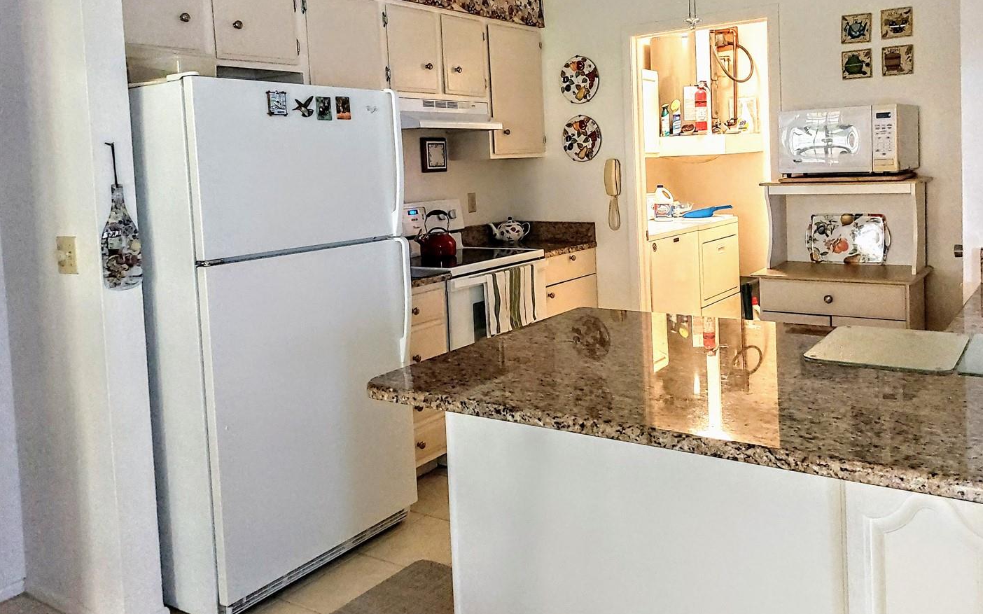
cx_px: 559
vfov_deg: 42.8
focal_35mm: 29
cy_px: 227
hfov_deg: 64.4
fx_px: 777
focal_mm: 5.23
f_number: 1.8
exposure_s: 1/40
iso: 500
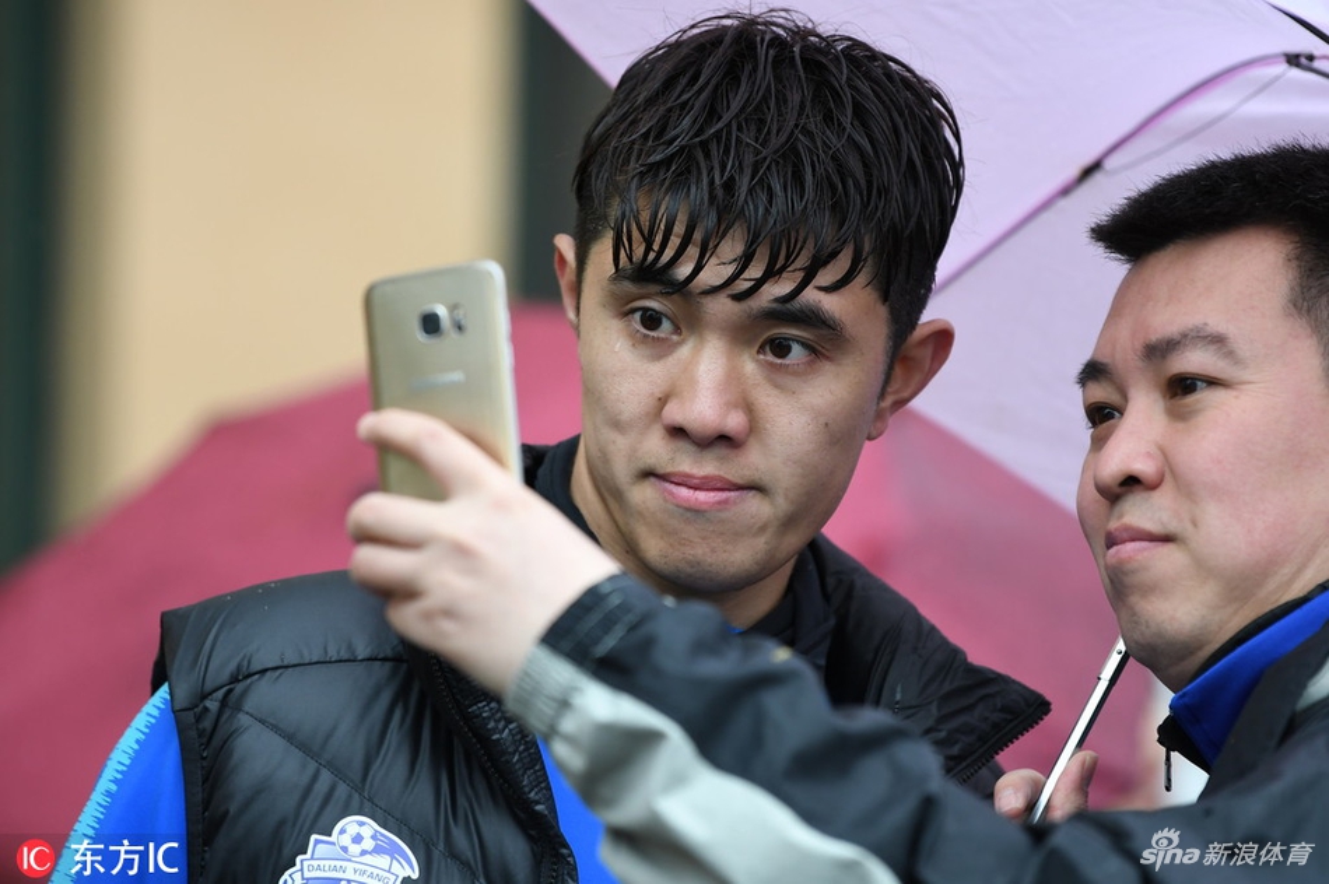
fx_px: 9684
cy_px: 442
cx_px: 664
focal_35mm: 262
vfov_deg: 5.2
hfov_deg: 7.9
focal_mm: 175
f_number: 2.8
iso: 640
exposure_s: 1/500
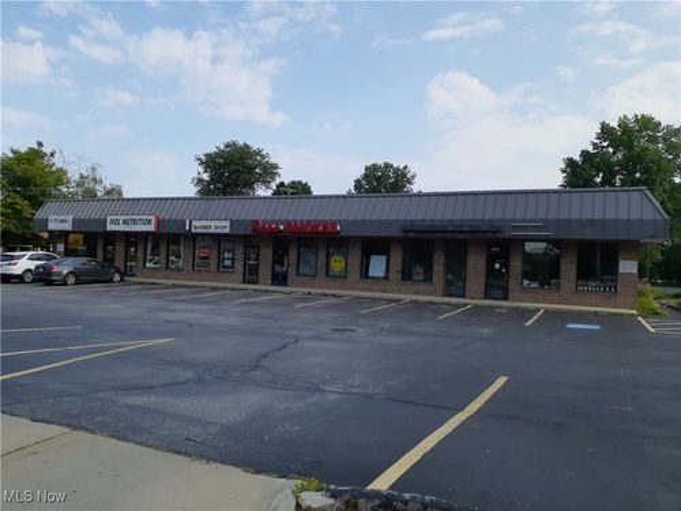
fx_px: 531
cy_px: 256
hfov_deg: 65.3
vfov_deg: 51.4
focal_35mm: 27
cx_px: 340
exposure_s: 1/1385
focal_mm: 3.6
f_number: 1.9
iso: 40
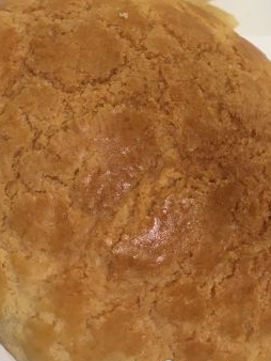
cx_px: 137
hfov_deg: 24.4
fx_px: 626
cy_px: 67
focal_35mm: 60
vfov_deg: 31.3
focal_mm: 4.15
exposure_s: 1/33
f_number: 2.2
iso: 100
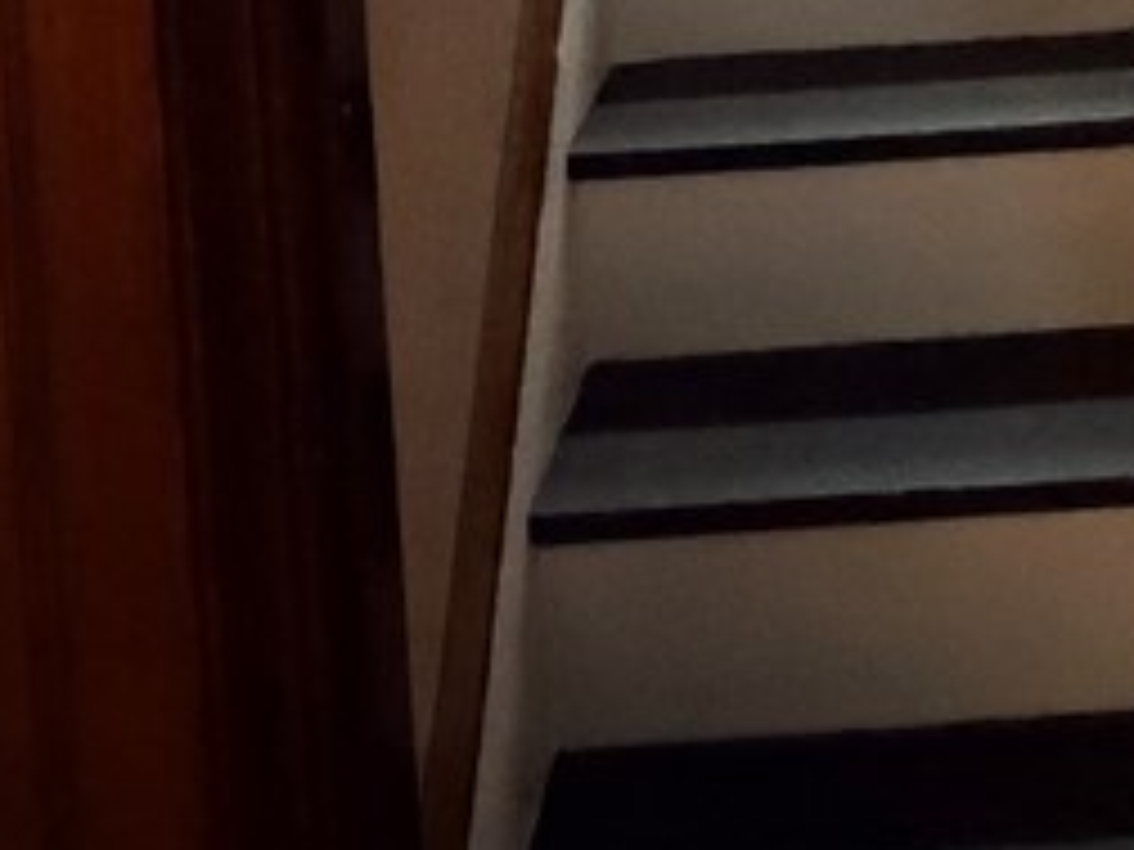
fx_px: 1867
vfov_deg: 21.4
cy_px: -441
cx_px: 986
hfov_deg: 32.4
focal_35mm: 57
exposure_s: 1/30
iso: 1600
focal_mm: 2.22
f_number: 2.2
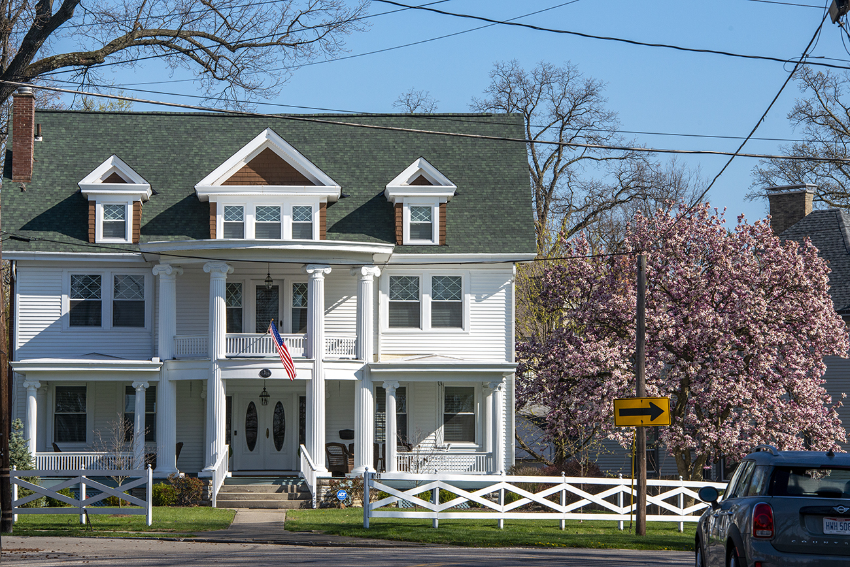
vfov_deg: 10.6
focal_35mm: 130
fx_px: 3071
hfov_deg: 15.8
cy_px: 284
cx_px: 425
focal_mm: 130
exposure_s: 1/640
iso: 400
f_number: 13
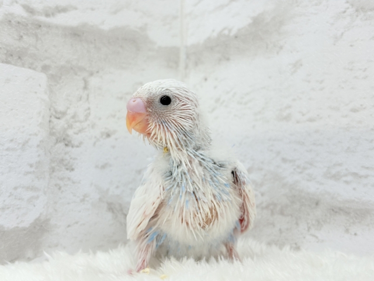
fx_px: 562
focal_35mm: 52
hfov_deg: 36.8
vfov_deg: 28.0
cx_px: 187
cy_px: 140
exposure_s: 1/50
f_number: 1.6
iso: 40
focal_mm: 5.96
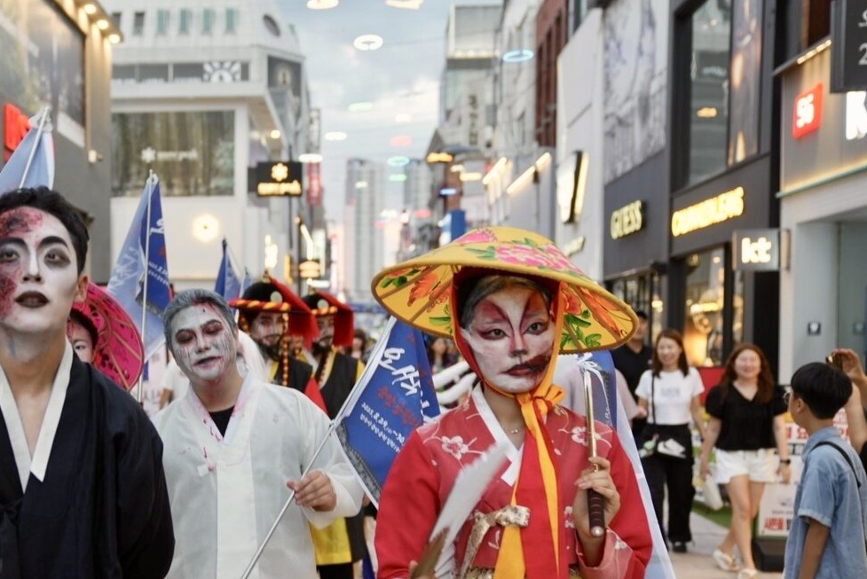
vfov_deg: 25.4
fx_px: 1277
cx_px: 254
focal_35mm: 53
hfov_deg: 36.9
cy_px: 381
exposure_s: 1/125
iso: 400
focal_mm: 37
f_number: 2.8
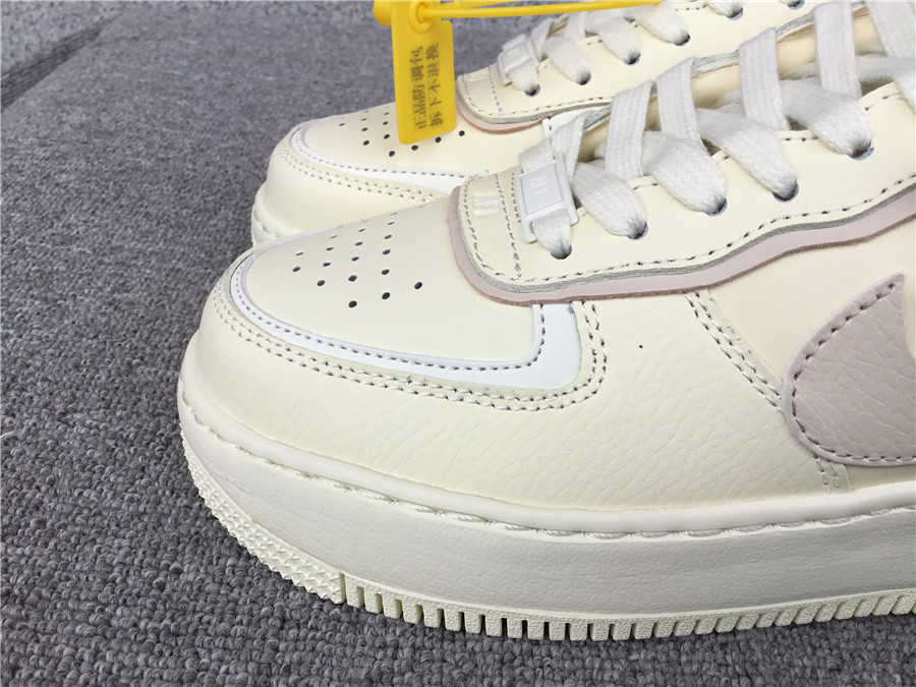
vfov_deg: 45.4
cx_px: 458
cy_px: 344
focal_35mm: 31
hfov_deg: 58.4
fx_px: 820
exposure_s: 1/290
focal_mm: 3.3
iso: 25
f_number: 2.4
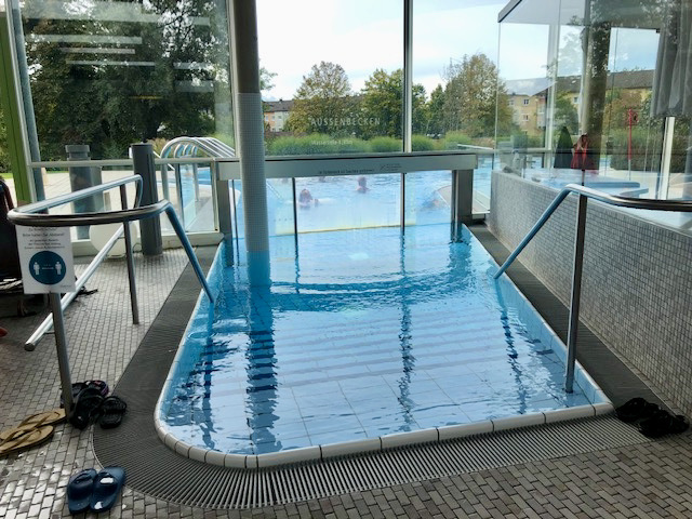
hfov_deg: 63.4
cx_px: 346
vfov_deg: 49.7
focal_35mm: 28
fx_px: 560
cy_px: 260
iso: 20
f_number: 1.8
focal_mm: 3.99
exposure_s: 1/685
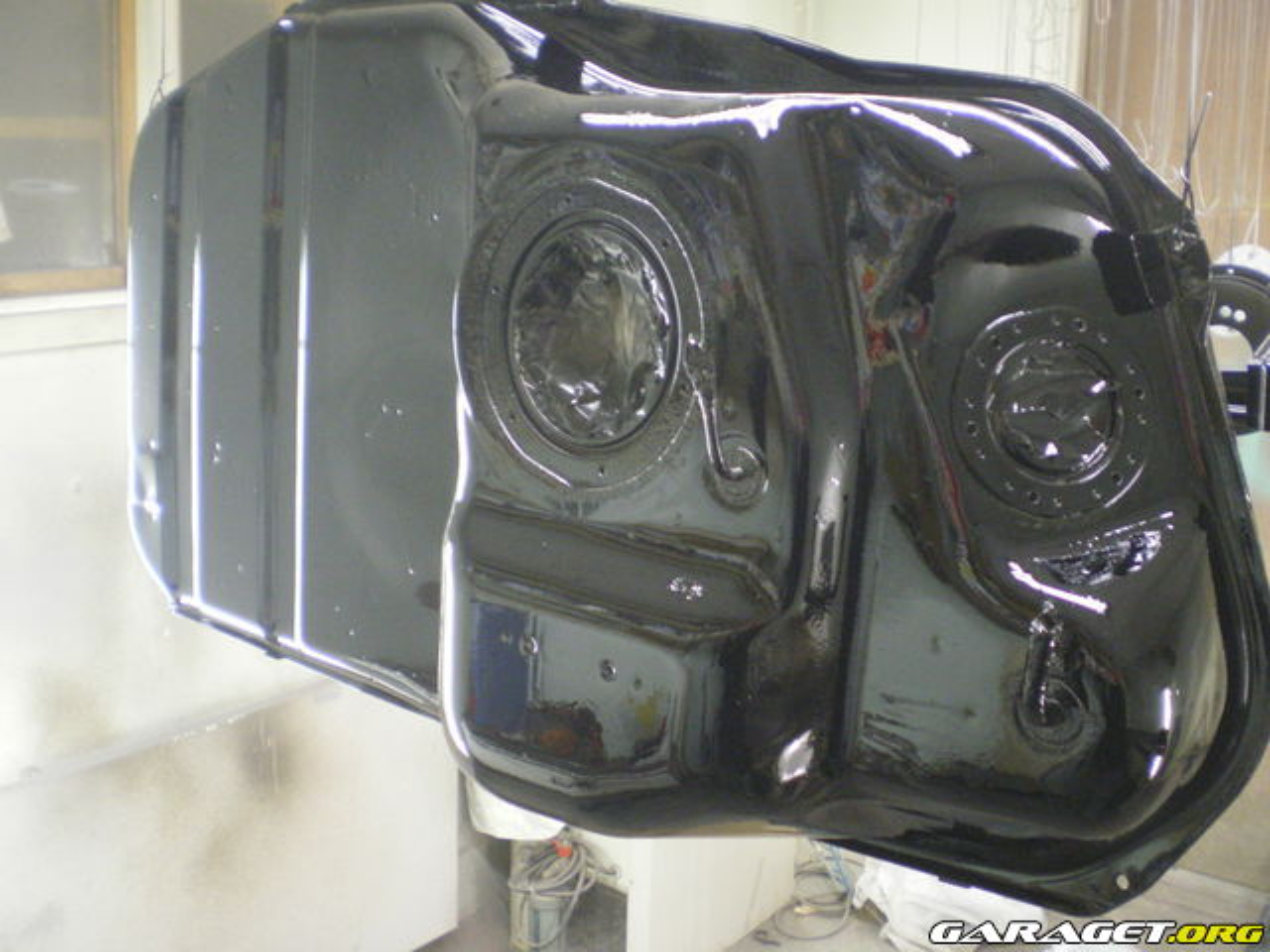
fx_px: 1394
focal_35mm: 38
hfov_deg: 49.0
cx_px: 635
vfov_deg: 37.7
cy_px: 476
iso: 400
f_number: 3.1
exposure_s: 1/20
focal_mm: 6.3
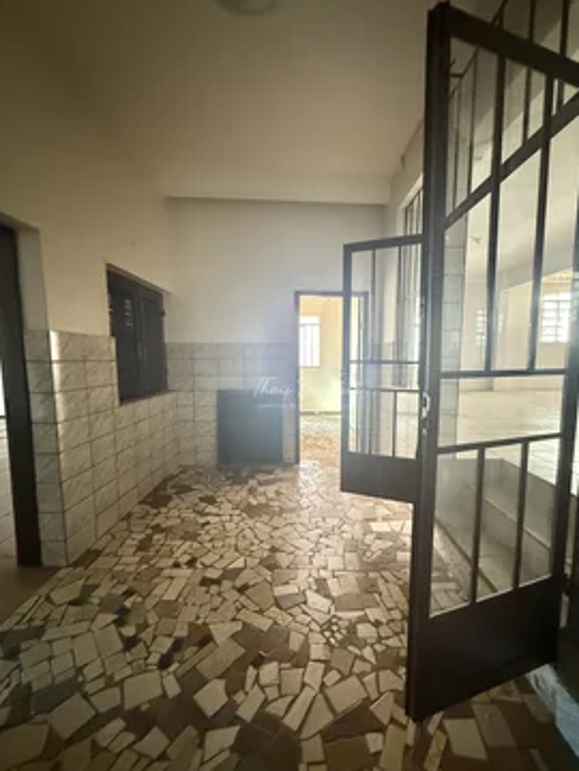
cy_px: 392
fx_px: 335
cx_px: 307
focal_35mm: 15
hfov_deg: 81.7
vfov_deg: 98.2
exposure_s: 1/60
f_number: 2.2
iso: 1000
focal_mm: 2.22
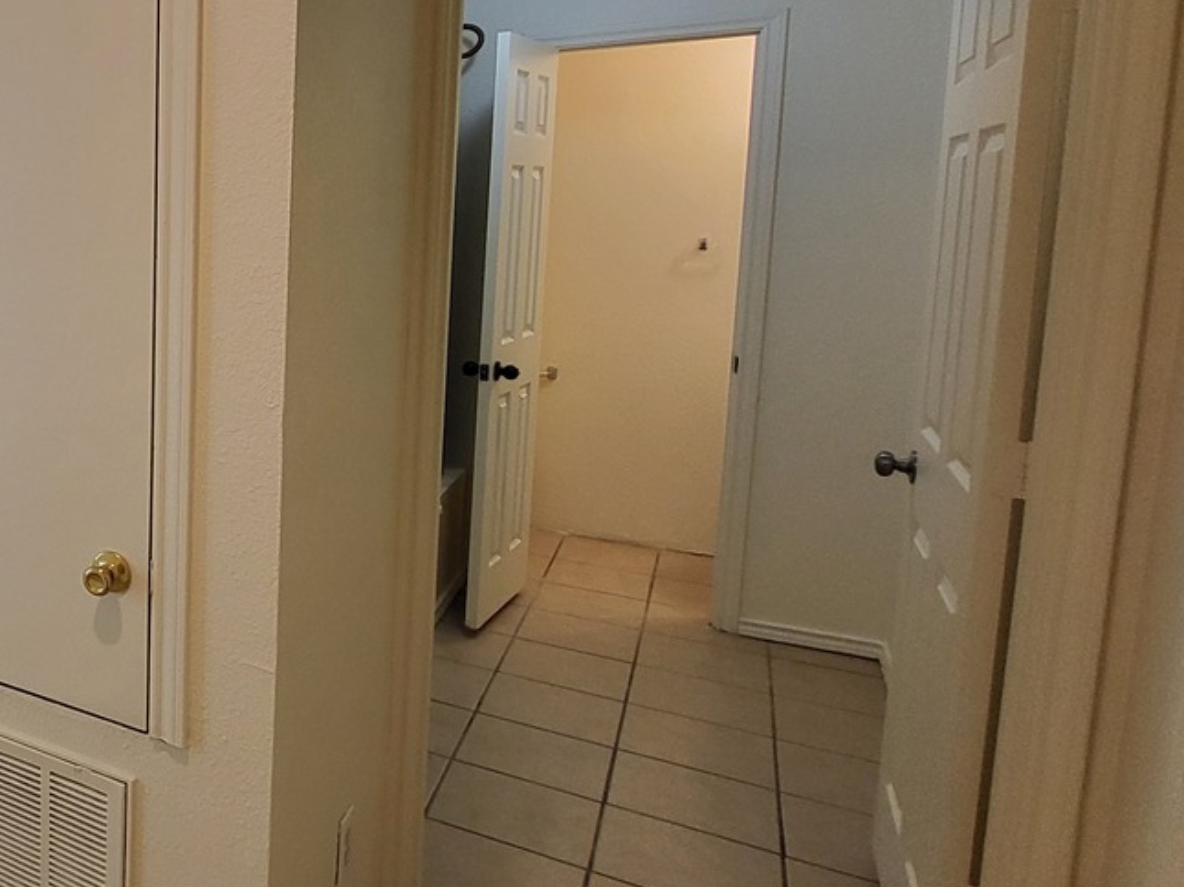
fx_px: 992
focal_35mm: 29
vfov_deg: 47.6
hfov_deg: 45.6
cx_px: -126
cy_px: 319
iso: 250
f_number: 2.2
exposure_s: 1/60
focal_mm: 1.74
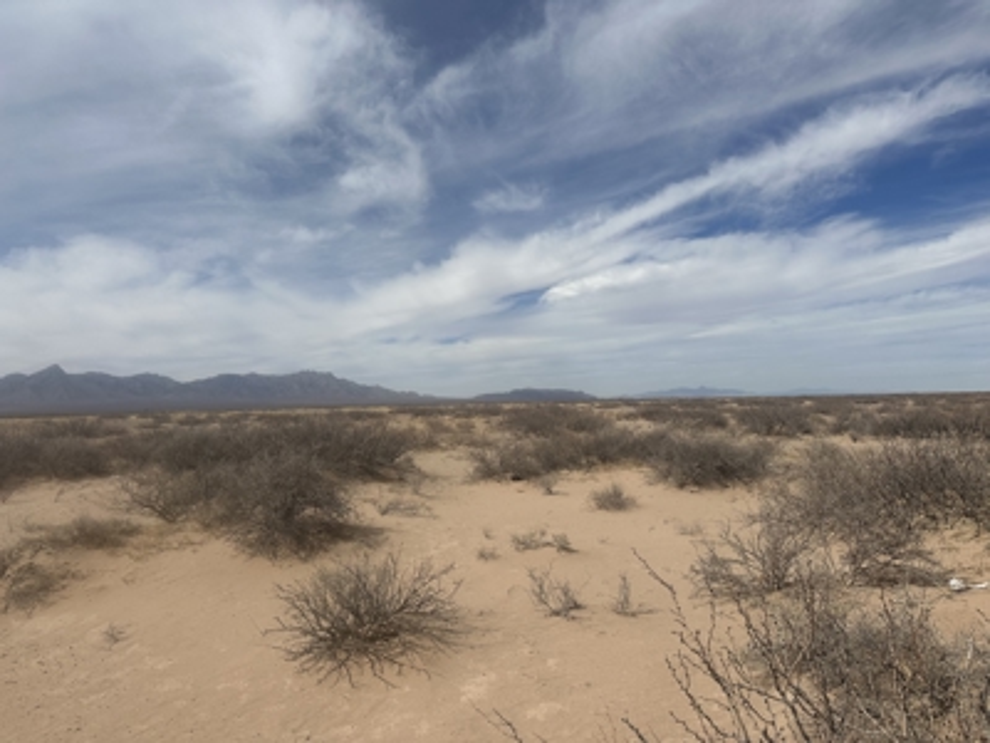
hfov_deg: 71.6
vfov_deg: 56.8
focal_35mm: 24
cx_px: 495
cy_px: 372
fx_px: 686
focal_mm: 6.86
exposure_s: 1/13699
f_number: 1.78
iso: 80
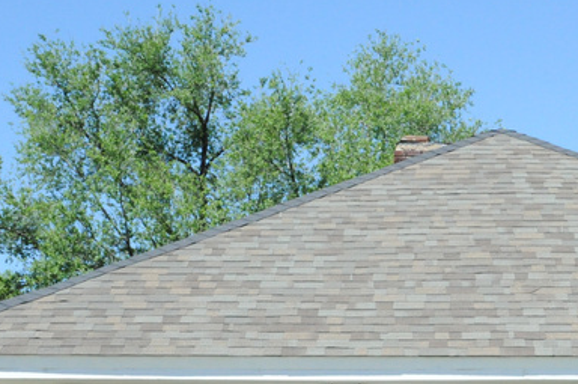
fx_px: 2052
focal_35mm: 128
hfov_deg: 15.9
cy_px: 457
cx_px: 507
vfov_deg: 10.5
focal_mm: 48
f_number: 18
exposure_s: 1/1250
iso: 4000
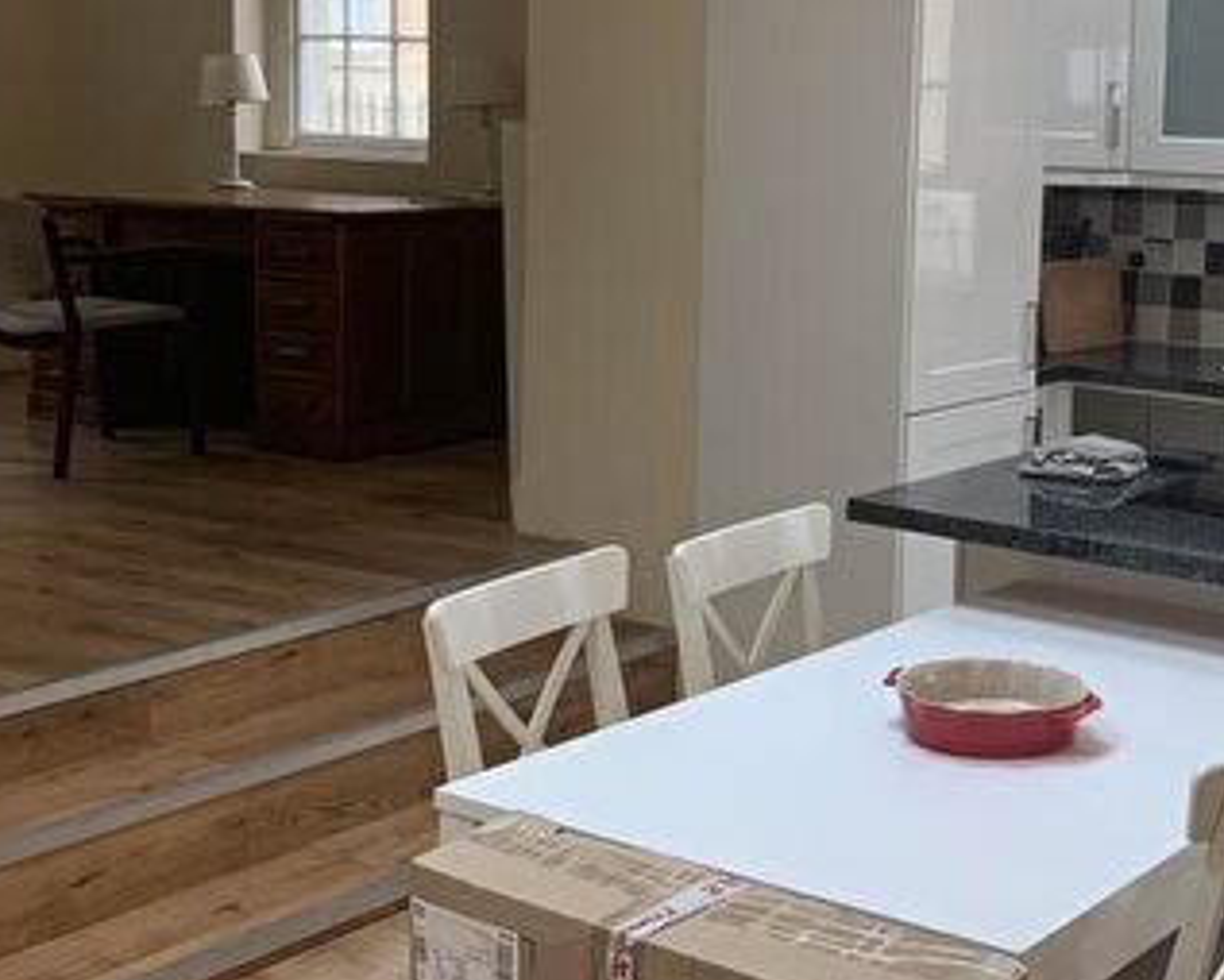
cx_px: 1004
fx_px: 2030
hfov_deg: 32.5
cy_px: 326
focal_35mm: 56
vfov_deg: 27.0
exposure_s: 1/121
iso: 80
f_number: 1.8
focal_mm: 4.25
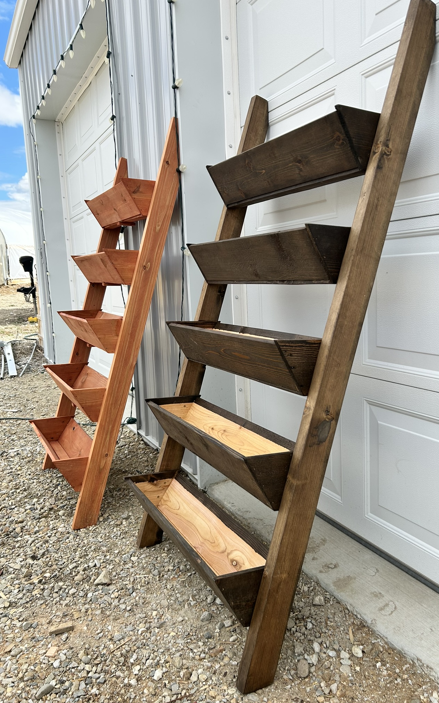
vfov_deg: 66.5
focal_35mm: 28
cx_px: 233
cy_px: 355
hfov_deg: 44.5
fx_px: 536
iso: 50
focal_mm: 5.7
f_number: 1.5
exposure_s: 1/2008
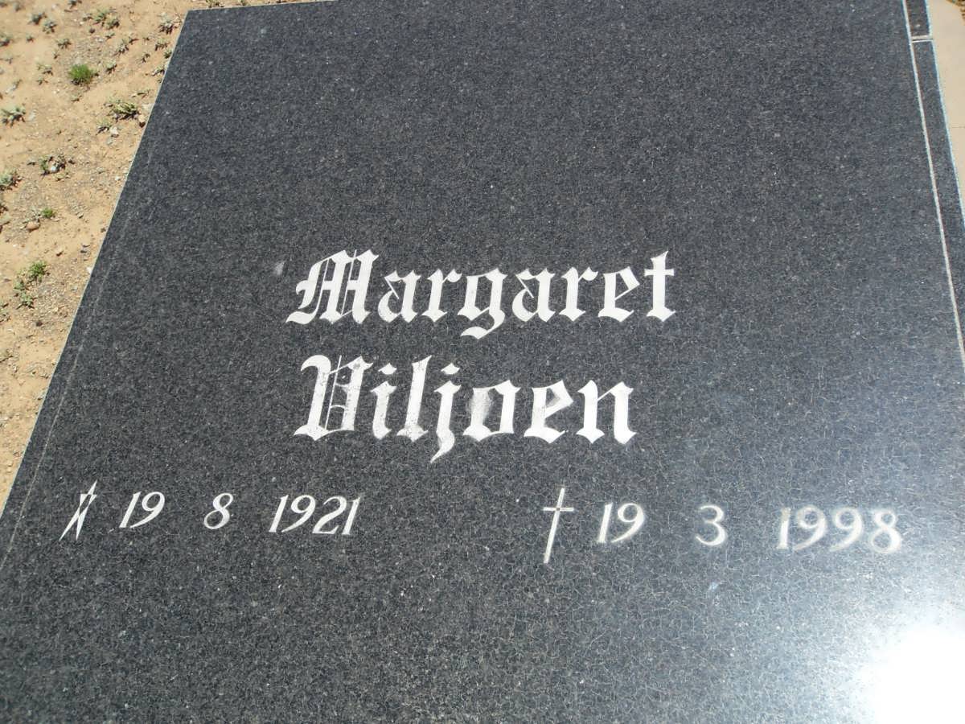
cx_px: 482
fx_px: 976
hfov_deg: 52.6
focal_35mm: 35
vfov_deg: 40.7
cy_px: 362
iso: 80
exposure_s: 1/180
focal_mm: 6.3
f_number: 8.2
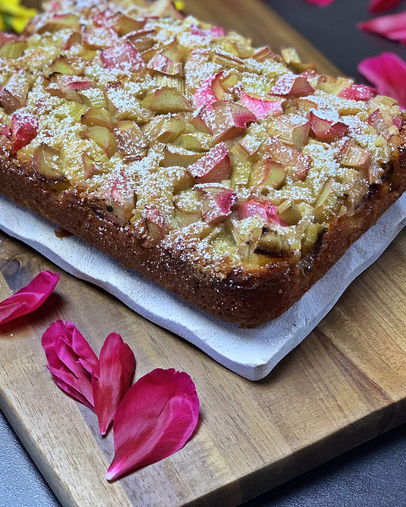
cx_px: 182
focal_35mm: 78
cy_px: 220
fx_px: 1172
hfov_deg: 19.7
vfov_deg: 24.4
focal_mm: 6
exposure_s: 1/100
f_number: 2.4
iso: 100
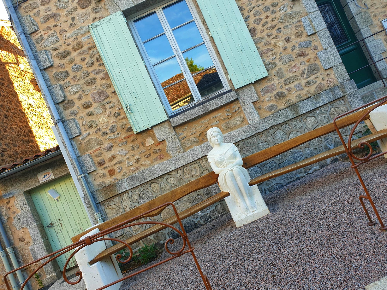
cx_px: 194
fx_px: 291
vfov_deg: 53.1
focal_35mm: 26
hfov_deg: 67.3
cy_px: 145
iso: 50
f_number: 2.4
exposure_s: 1/122
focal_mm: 4.3
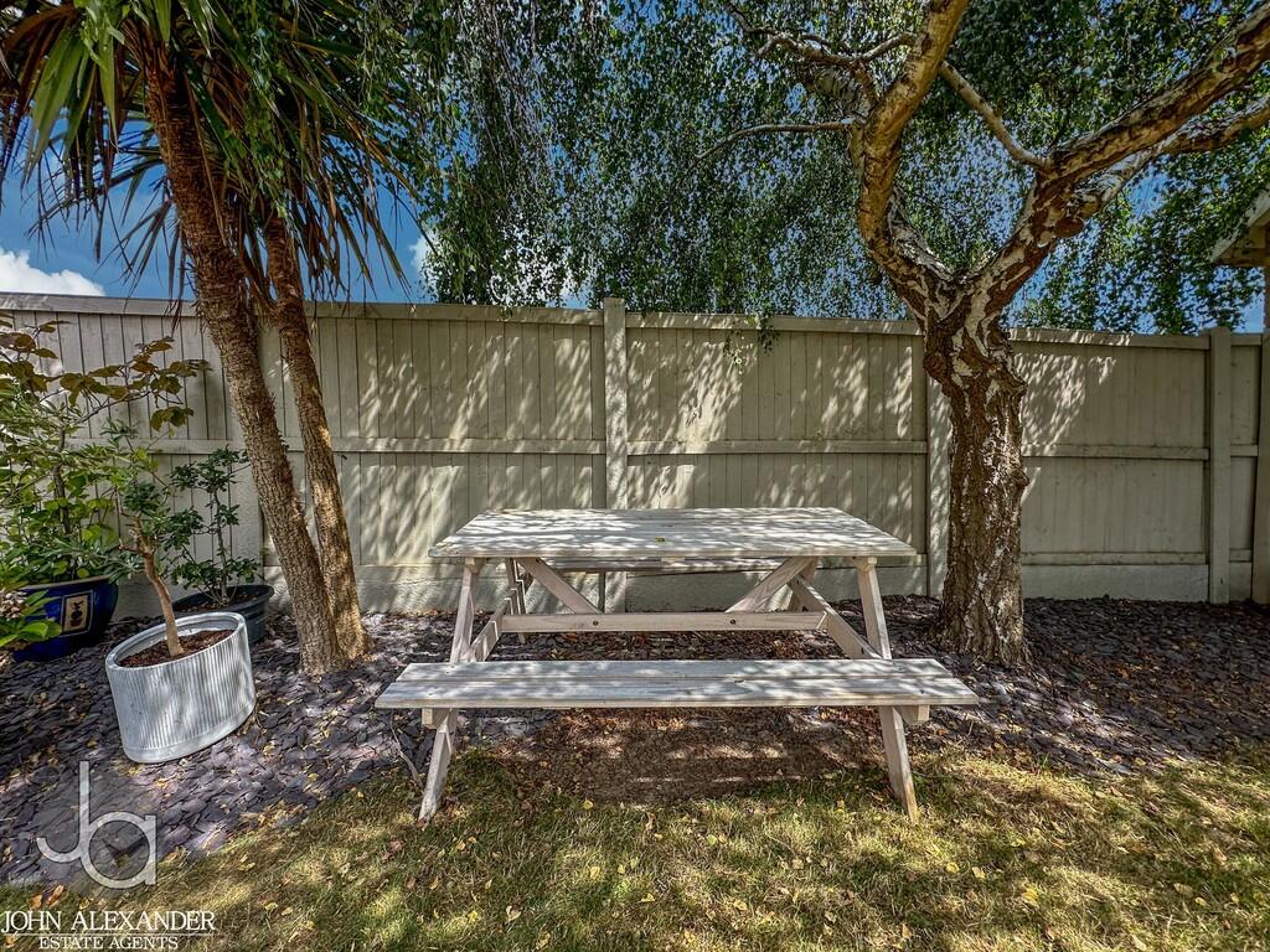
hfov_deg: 102.1
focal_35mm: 14
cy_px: 476
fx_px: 514
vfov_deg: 85.7
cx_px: 635
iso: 40
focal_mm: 2.22
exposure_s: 1/350
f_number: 2.2
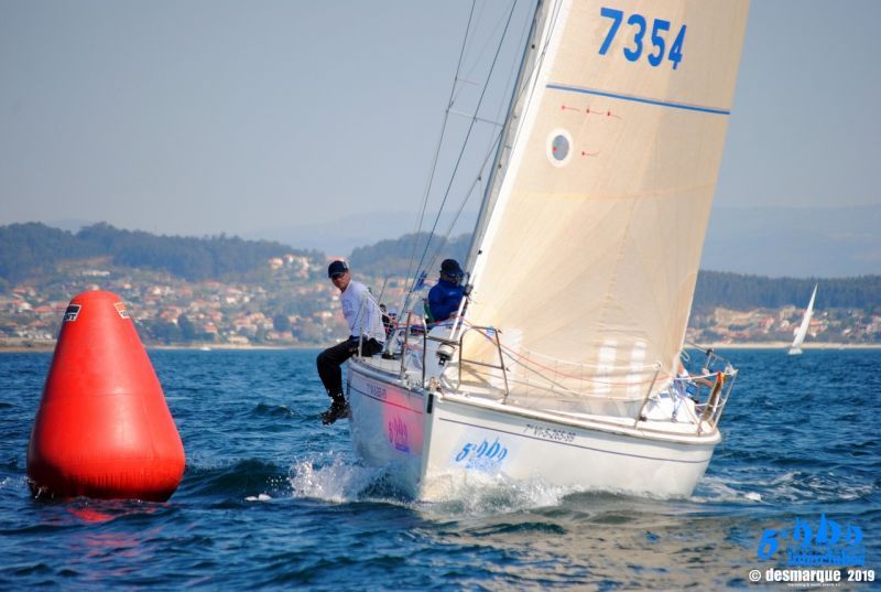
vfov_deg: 5.6
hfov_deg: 8.3
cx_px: 440
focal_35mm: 248
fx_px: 6069
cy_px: 296
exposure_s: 1/1000
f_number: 5.3
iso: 200
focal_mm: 165
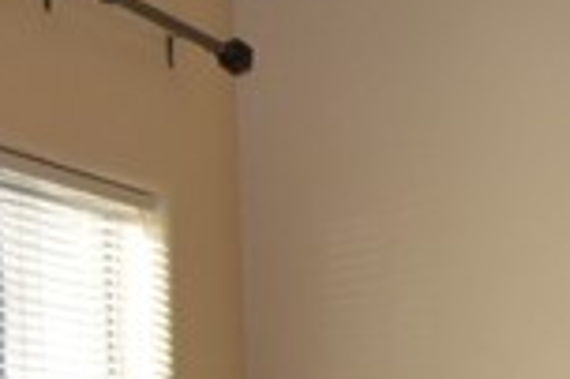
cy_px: 1058
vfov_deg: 5.1
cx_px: 1427
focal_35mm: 258
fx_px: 4081
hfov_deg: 7.4
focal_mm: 24
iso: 280
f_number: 4
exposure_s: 1/125
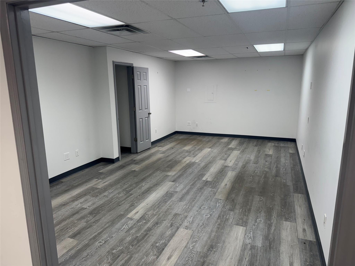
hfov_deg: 71.6
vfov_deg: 56.8
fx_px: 246
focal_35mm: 24
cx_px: 178
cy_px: 133
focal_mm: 6.76
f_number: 1.78
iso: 100
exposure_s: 1/120
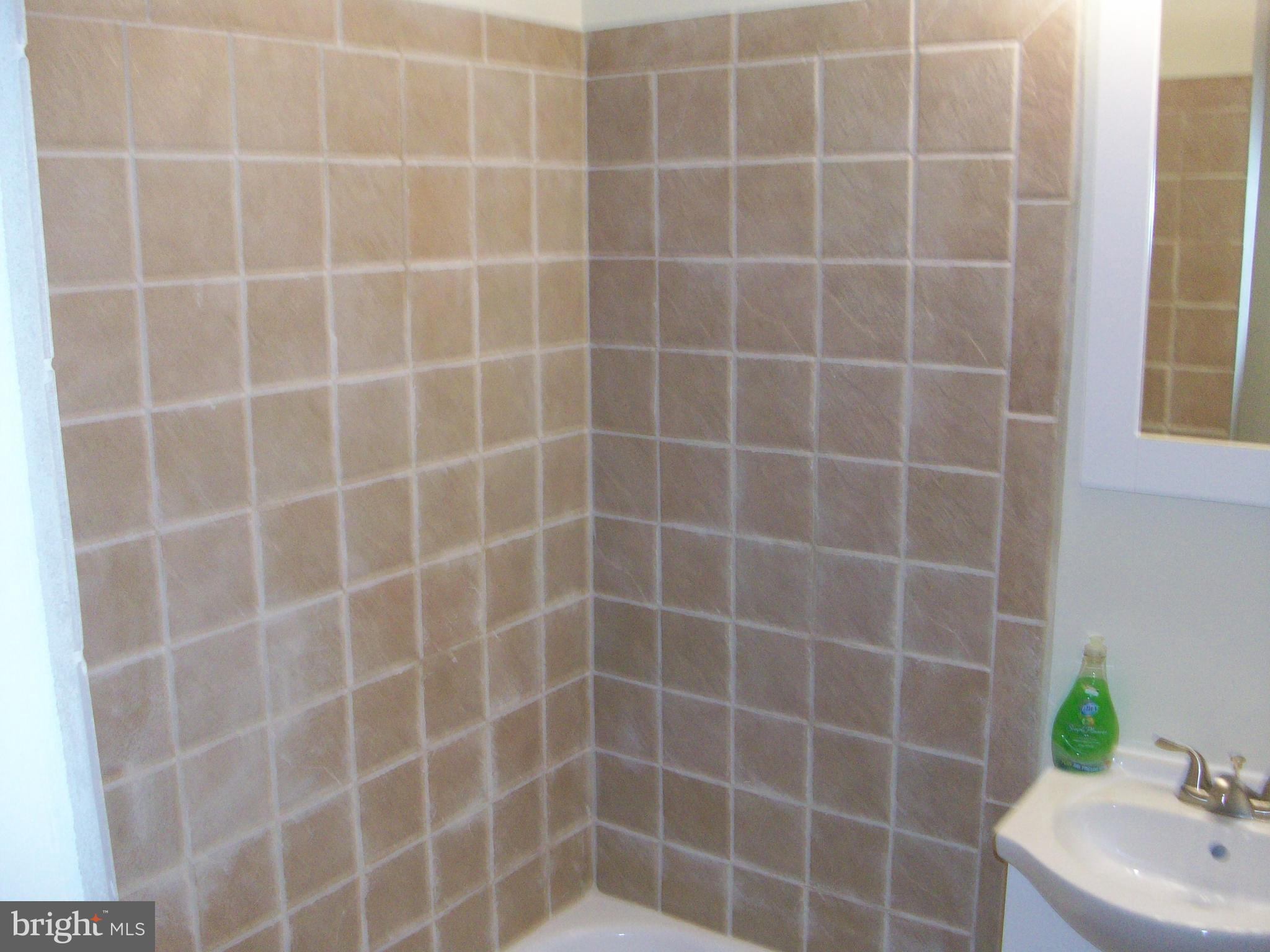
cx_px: 635
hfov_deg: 54.0
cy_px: 476
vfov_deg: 41.8
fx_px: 1247
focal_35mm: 34
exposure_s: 1/60
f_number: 2.8
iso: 160
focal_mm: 5.7
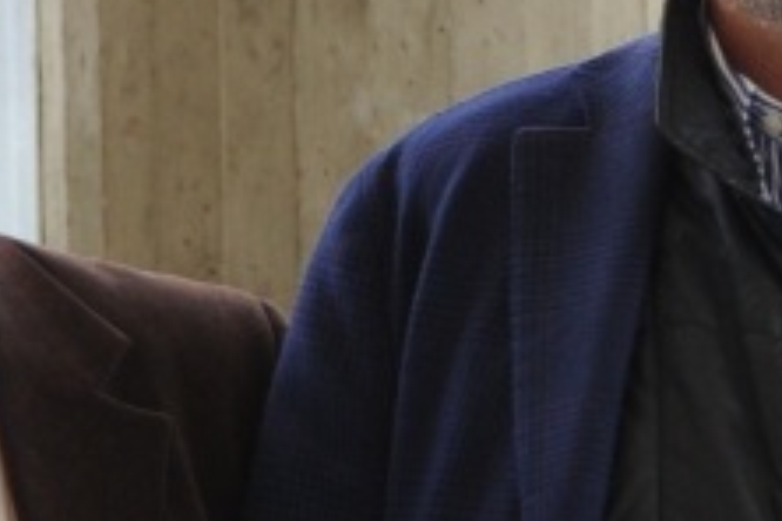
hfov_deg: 10.9
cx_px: 338
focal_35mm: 189
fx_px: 4105
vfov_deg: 7.3
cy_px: 229
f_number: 2.8
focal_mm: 70
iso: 1000
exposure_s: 1/500
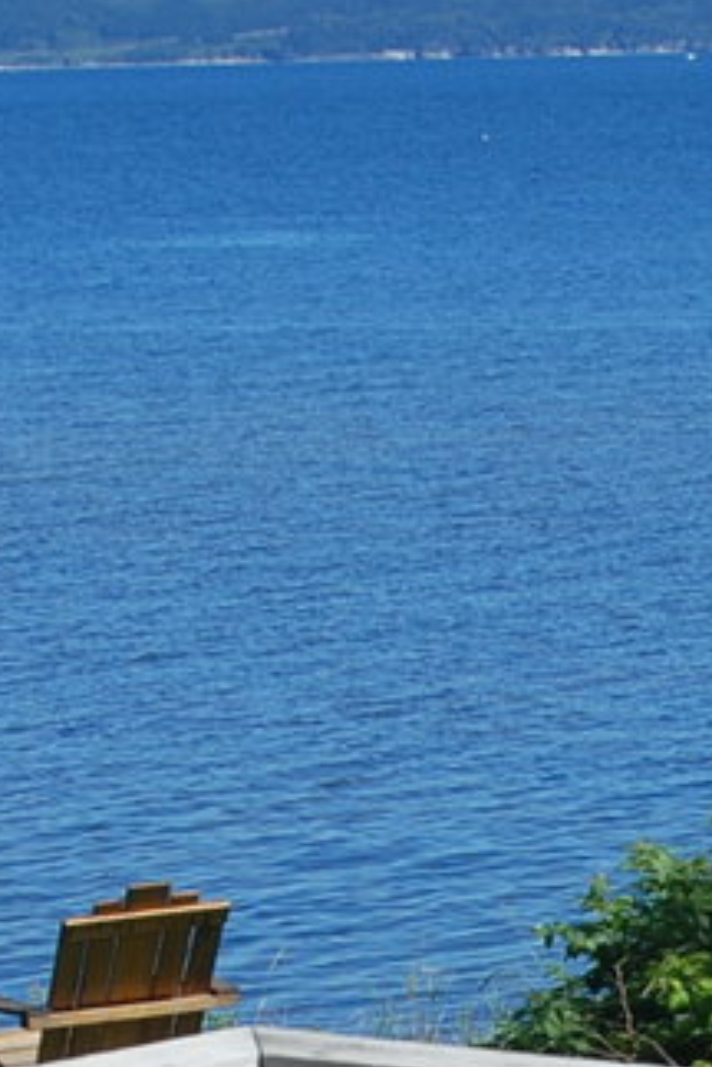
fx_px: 6170
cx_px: 689
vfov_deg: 9.8
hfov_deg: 6.6
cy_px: 1242
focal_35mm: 208
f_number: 7.1
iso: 100
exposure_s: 1/200
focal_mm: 28
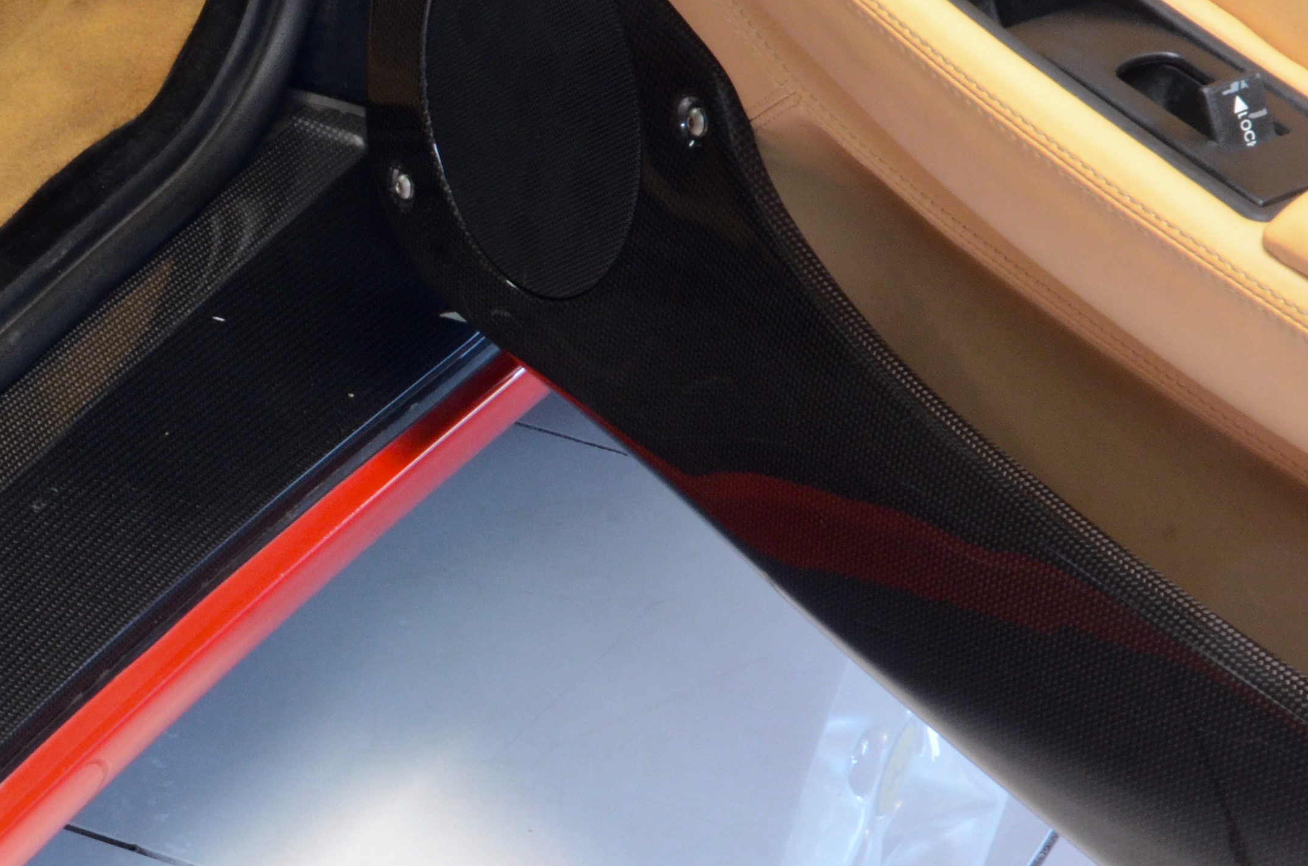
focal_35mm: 144
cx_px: -47
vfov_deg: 9.5
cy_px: 657
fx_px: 5221
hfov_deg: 14.0
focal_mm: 42
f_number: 25
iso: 1600
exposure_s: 1.3
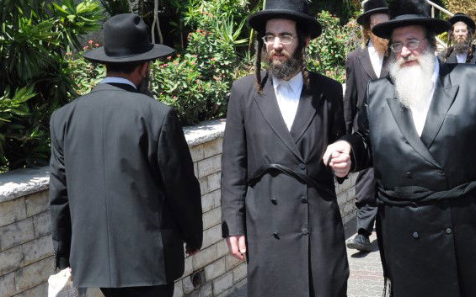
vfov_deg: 17.4
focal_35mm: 75
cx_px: 404
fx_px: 973
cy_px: 151
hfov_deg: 26.8
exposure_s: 1/200
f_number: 7.1
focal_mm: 24
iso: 200
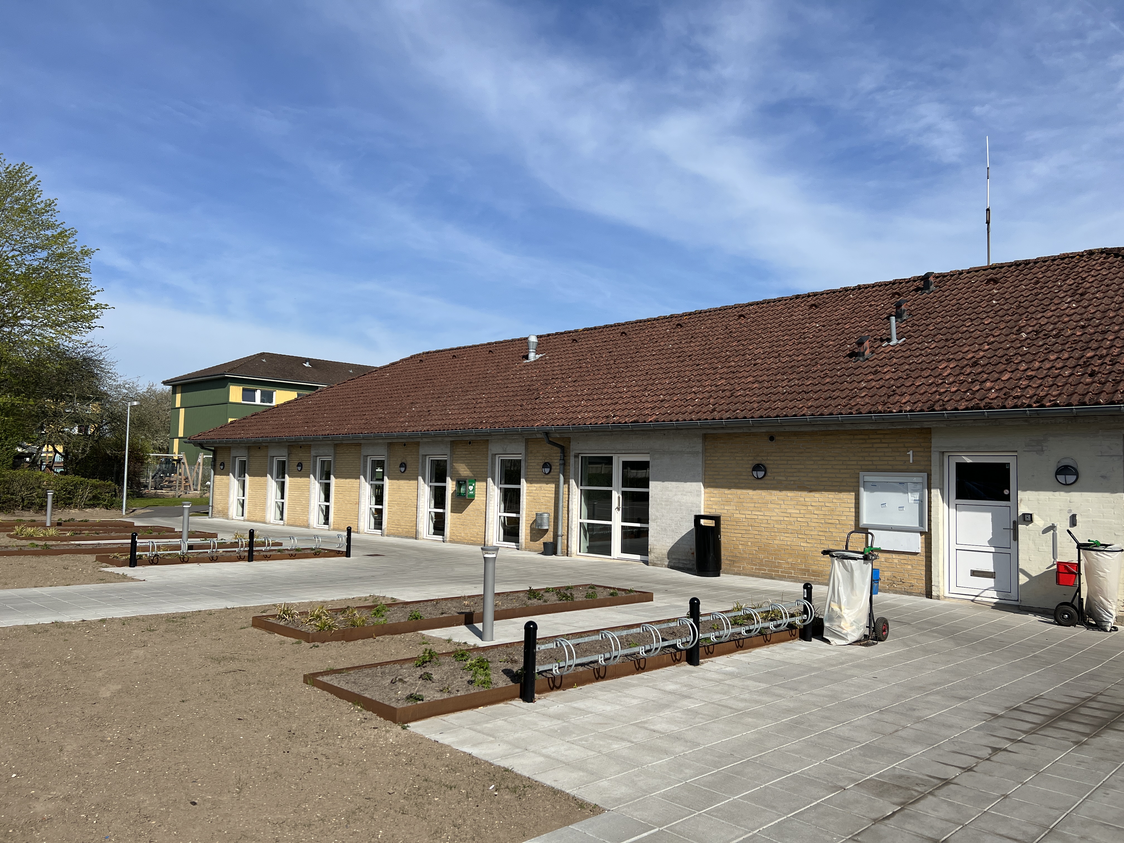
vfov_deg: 53.1
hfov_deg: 67.3
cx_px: 562
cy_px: 422
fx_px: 844
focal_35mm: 26
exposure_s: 1/6211
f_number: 1.5
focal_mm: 5.7
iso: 50
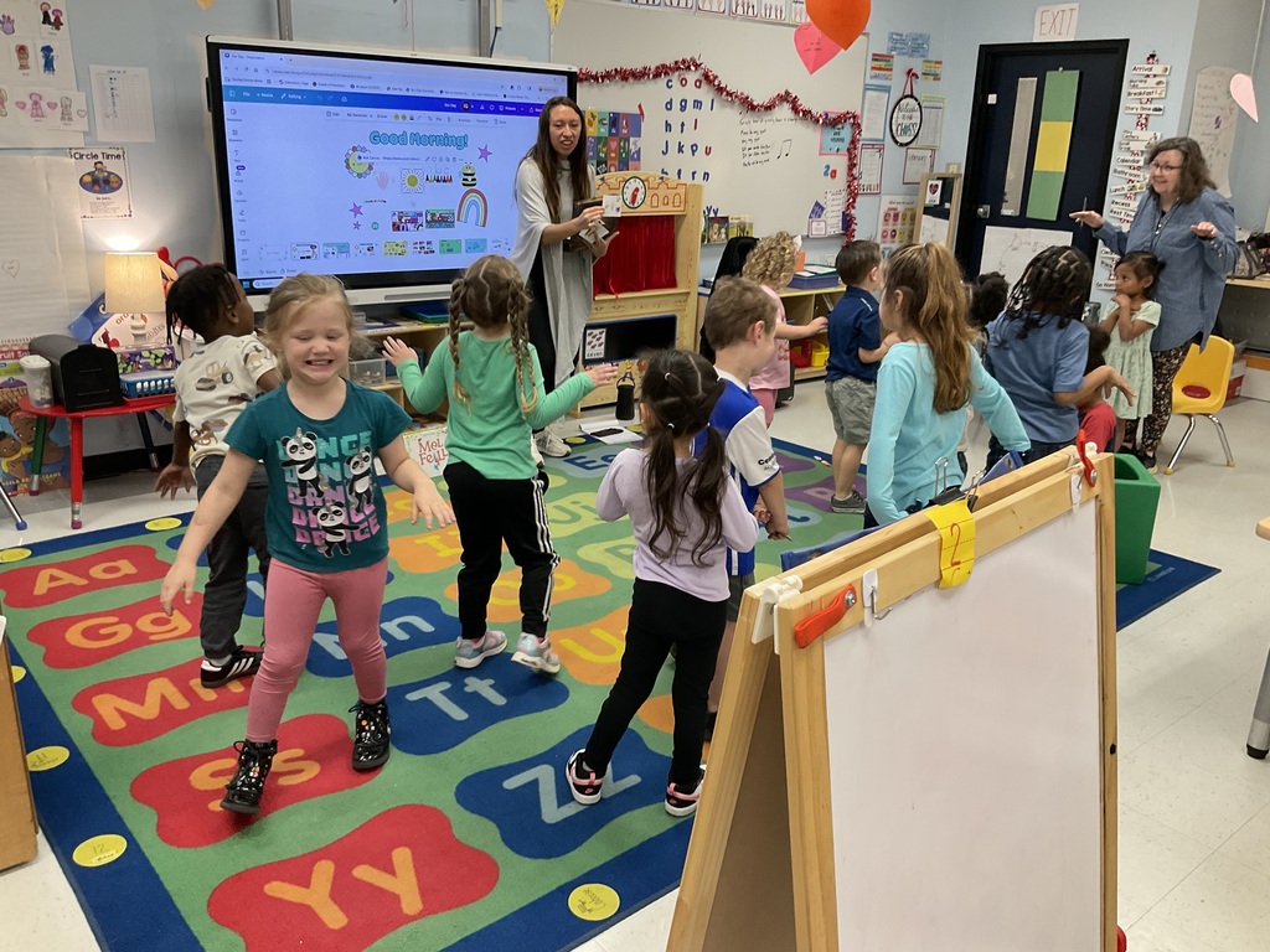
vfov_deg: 48.2
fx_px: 1064
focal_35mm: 29
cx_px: 635
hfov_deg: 61.7
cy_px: 476
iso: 64
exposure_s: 1/60
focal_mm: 3
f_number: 1.8
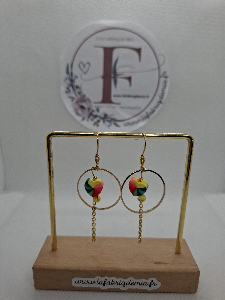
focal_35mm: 23
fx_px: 199
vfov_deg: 73.9
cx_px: 112
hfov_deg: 58.9
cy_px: 150
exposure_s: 1/263
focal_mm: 5.54
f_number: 1.8
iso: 50
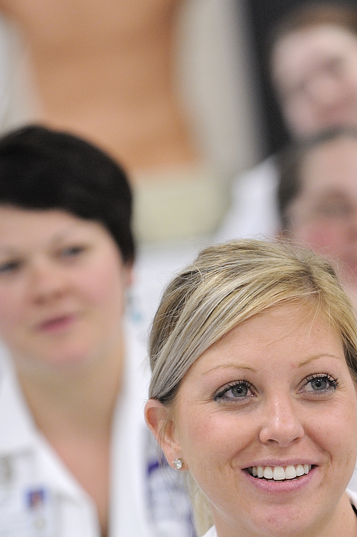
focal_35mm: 354
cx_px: 276
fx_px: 5272
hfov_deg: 3.9
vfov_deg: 5.8
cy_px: 486
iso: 1000
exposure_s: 1/200
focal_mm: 135
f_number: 2.8
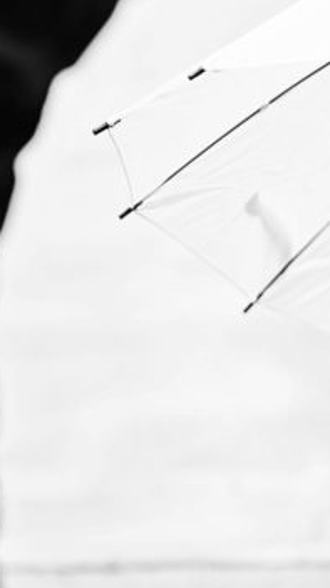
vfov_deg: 8.3
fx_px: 4051
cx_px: 503
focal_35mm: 260
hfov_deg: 4.6
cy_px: 307
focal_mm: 85
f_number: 2.2
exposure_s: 1/250
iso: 160
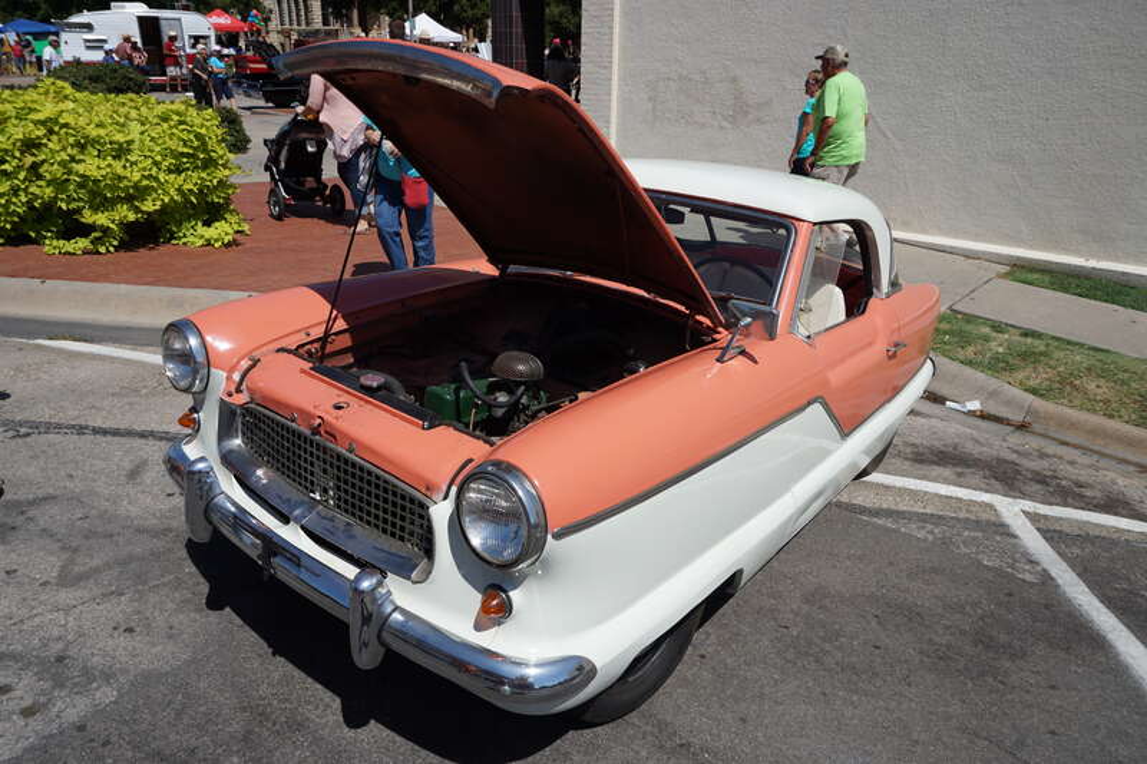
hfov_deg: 73.8
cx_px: 574
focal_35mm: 24
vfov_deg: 53.1
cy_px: 382
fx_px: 764
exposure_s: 1/400
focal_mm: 16
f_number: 9
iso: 100
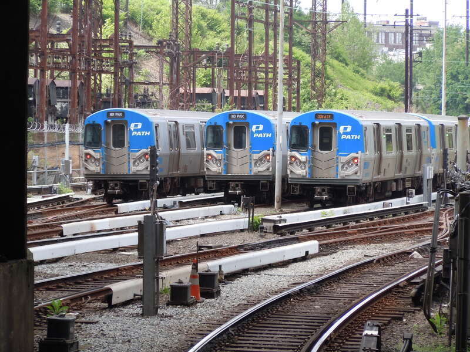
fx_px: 2254
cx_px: 235
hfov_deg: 11.9
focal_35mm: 166
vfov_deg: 8.9
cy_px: 176
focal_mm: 29.8
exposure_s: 1/100
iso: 100
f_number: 5.5
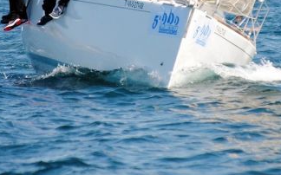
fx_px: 4638
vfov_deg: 2.2
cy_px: -20
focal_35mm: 606
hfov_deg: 3.5
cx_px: 159
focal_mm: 160
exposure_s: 1/640
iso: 200
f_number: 5.3
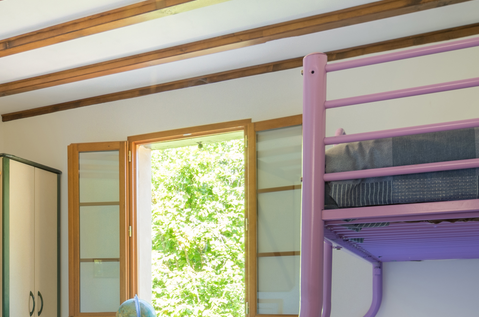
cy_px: 292
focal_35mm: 40
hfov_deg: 46.9
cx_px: 123
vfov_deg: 31.5
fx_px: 531
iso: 100
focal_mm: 12
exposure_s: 1/4
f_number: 14
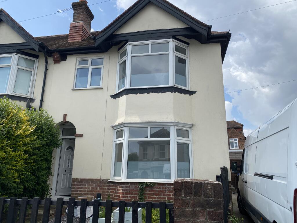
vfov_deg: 53.1
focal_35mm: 26
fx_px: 223
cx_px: 148
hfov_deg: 67.3
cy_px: 112
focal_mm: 4.25
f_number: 1.8
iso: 32
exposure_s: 1/2755
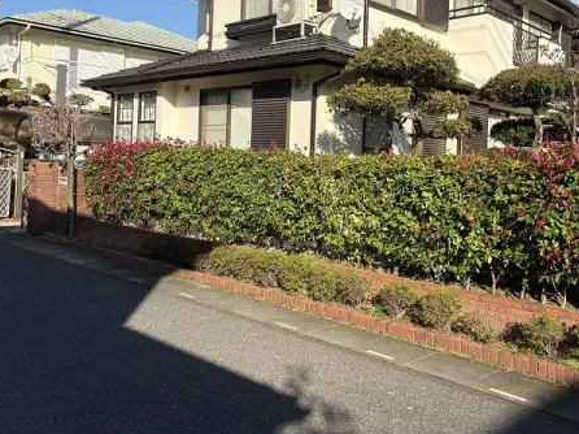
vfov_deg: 40.3
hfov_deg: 52.4
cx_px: 340
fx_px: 585
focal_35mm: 35
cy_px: 156
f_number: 1.6
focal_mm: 5.96
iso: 50
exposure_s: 1/2451
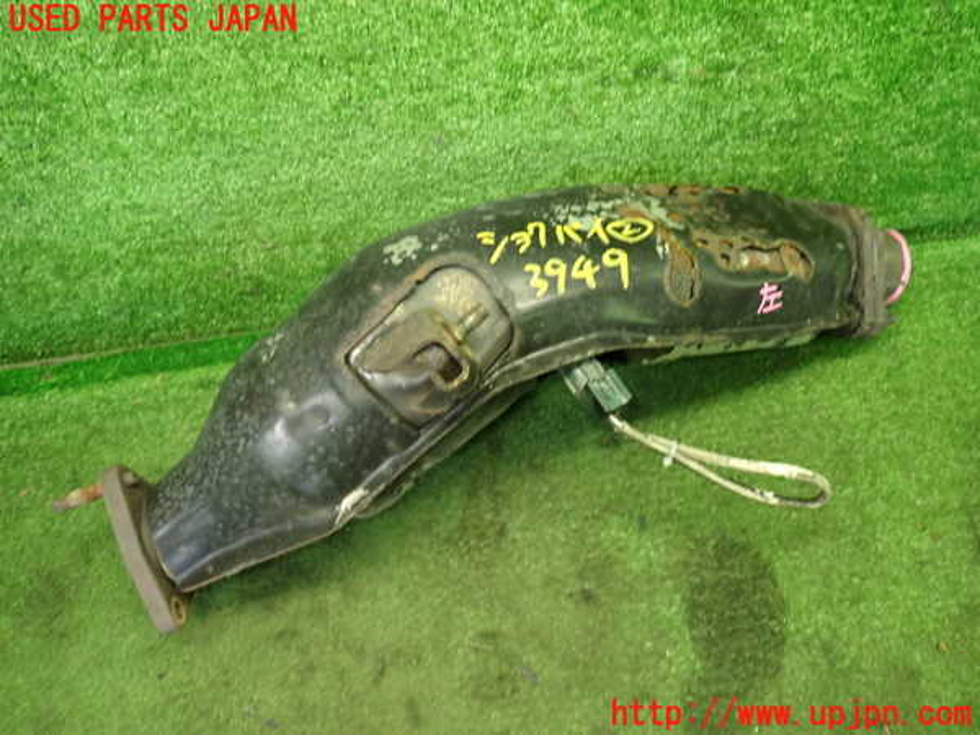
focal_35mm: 30
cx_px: 490
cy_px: 368
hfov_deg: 60.0
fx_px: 849
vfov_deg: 46.8
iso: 250
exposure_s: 1/30
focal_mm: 5.4
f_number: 2.3
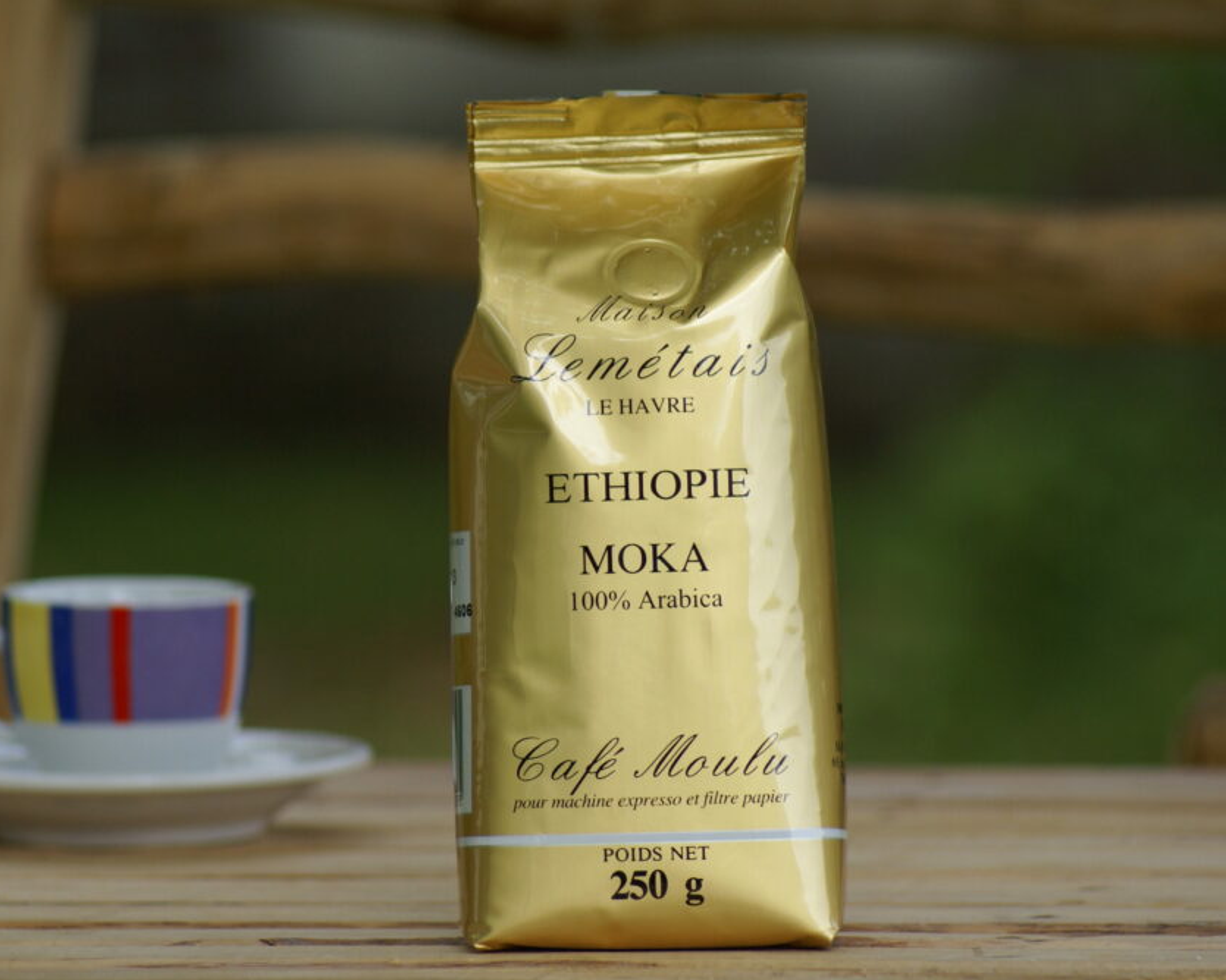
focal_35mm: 304
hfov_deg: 6.4
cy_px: 490
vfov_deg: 5.1
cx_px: 532
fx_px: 11031
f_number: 5.6
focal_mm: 180
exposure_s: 1/320
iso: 200
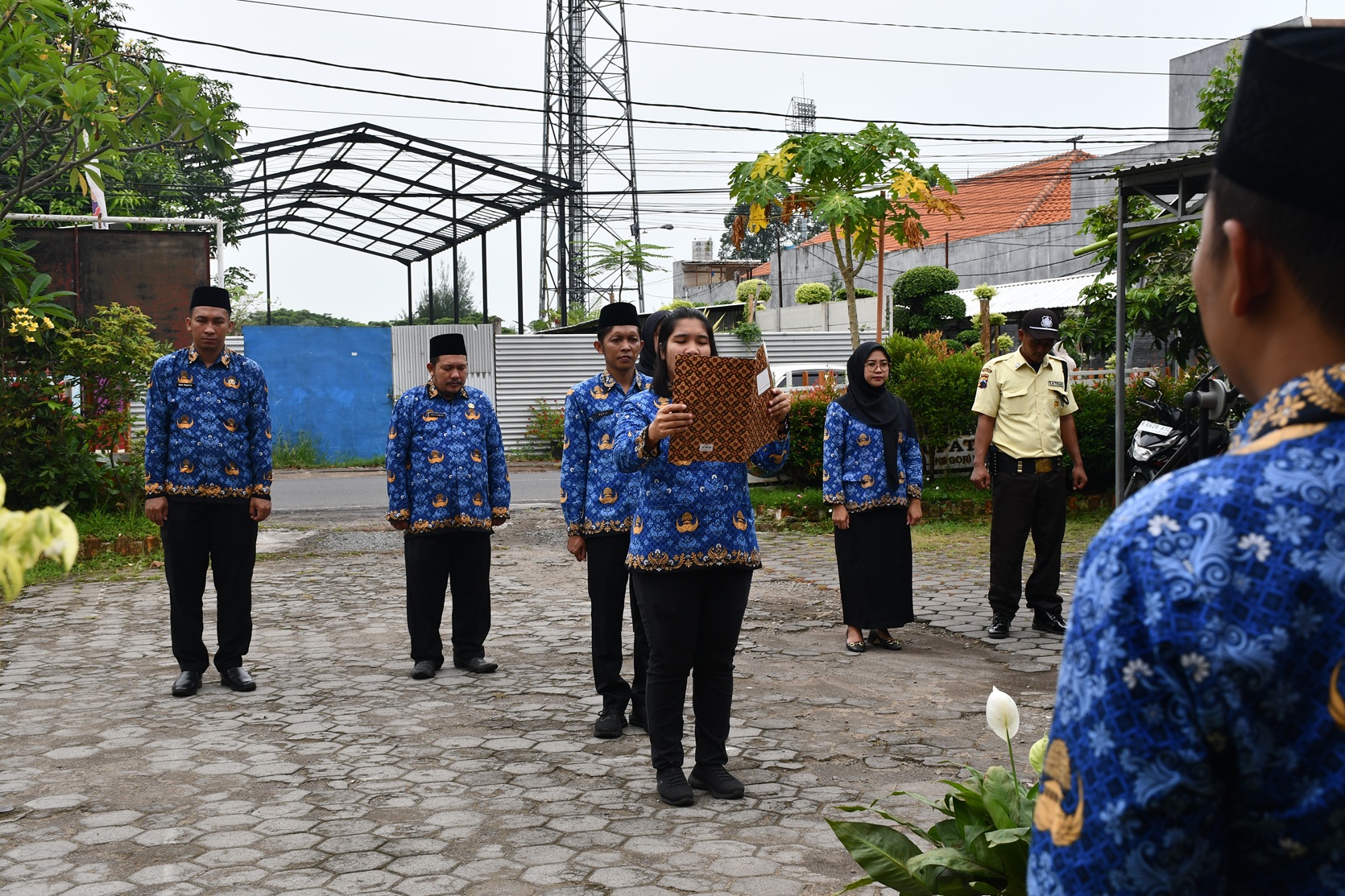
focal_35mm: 48
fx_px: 1793
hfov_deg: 41.1
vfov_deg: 28.1
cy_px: 448
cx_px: 672
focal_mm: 32
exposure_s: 1/250
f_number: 8
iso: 180
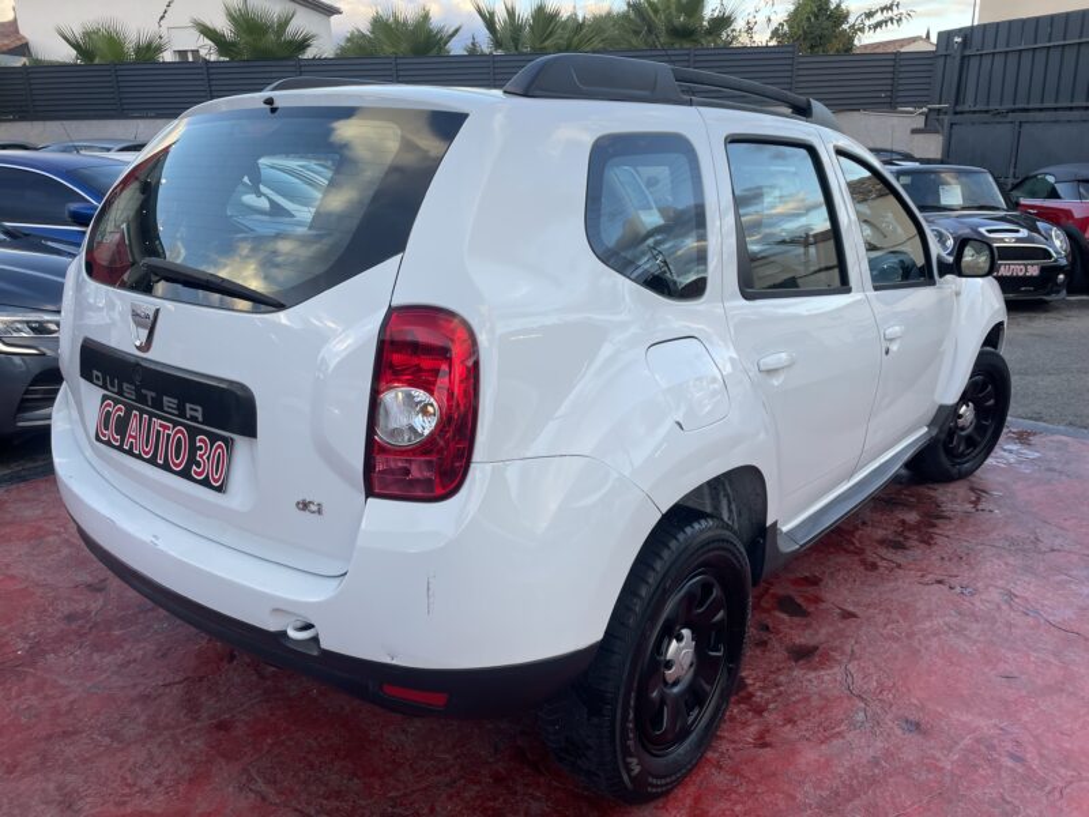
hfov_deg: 67.3
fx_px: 818
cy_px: 408
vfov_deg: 53.1
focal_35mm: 26
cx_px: 544
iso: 32
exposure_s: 1/297
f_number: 1.6
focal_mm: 4.2
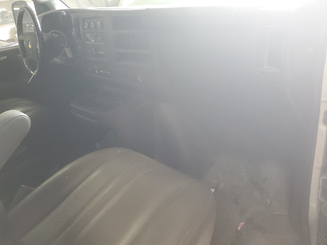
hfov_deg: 67.3
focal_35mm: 26
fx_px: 246
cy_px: 122
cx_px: 164
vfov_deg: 53.1
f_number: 1.5
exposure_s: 1/60.2
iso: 304
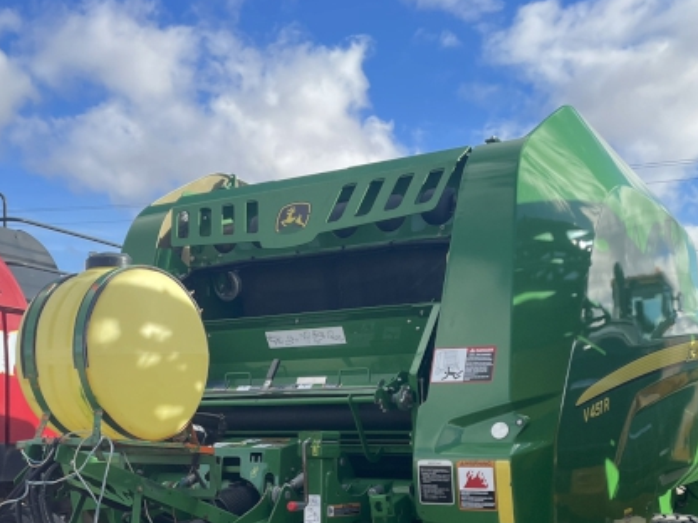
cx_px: 265
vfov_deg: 27.9
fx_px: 1008
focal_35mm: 50
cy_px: 481
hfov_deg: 38.0
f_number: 1.6
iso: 32
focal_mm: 4.2
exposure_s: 1/1887
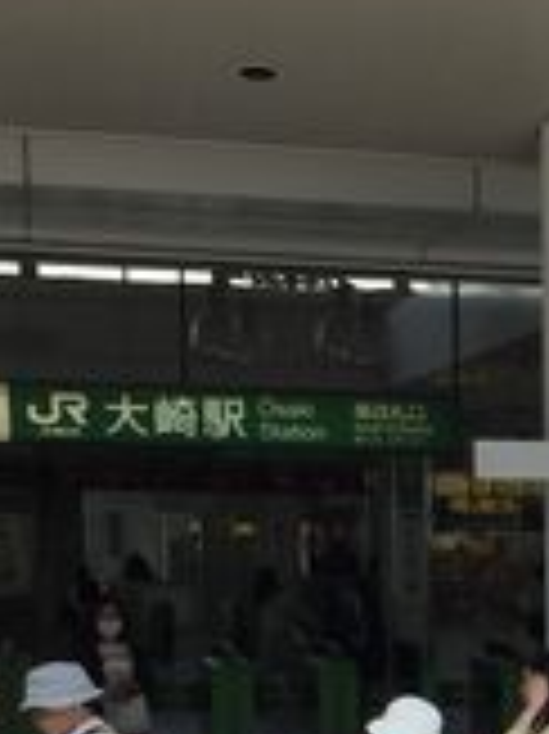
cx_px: 860
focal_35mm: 114
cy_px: 874
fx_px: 2414
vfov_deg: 16.6
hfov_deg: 12.3
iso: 32
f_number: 2.2
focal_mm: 4.15
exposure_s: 1/942
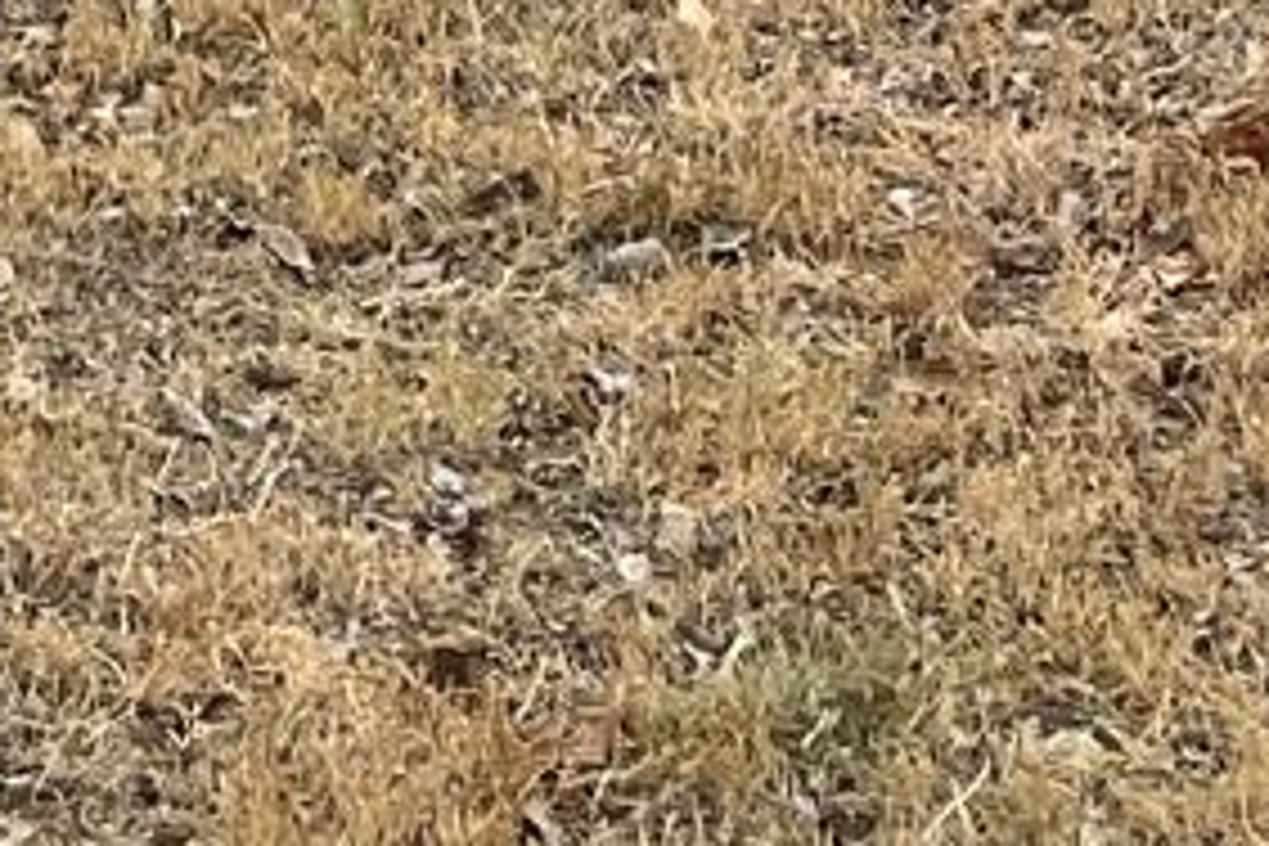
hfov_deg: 10.4
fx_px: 6803
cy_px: -2160
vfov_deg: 6.2
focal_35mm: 193
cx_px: -500
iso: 32
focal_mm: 5.1
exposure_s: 1/3165
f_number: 1.6
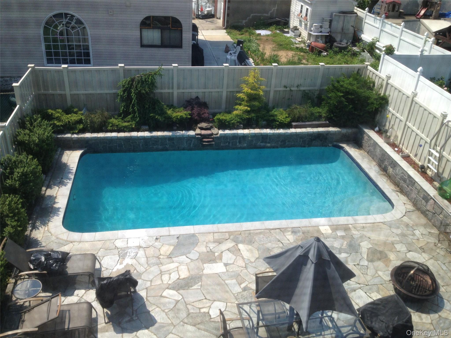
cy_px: 169
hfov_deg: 52.6
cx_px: 226
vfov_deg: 40.7
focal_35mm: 35
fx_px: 456
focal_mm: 4.28
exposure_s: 1/920
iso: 50
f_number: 2.4
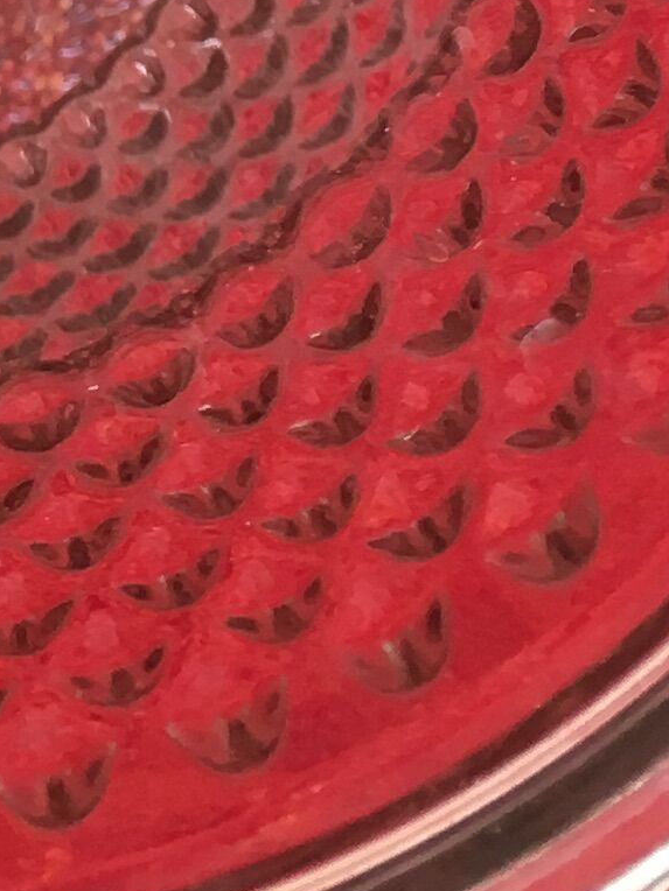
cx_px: -237
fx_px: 3943
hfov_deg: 9.5
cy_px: -464
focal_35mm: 153
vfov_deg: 12.3
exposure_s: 1/33
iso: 40
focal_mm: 4.15
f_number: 2.2
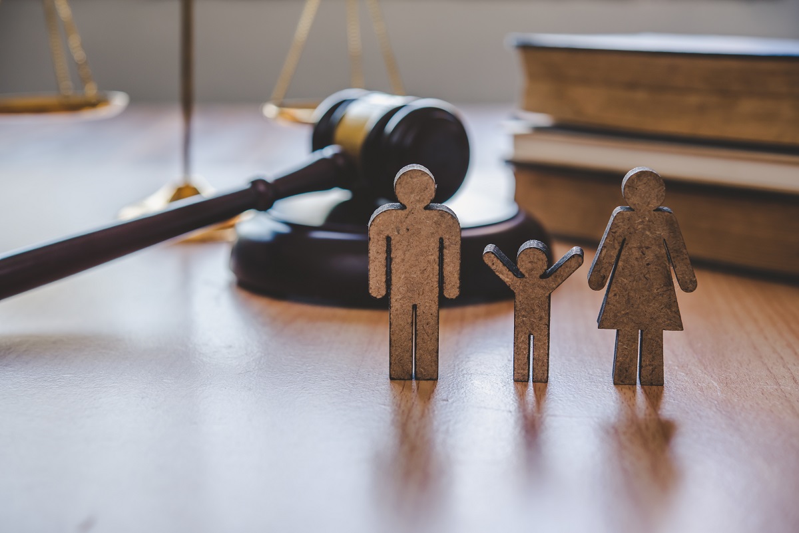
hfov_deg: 33.4
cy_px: 266
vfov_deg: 22.6
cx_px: 400
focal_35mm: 60
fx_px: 1332
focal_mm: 60
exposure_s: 1/50
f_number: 5.6
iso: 100
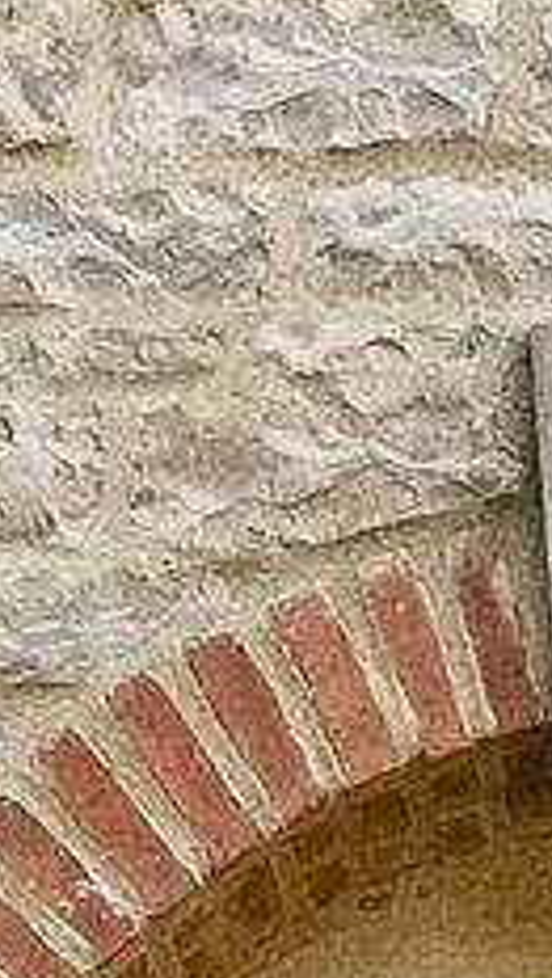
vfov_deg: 8.7
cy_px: 2426
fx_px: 5760
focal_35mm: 222
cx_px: 523
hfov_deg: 5.5
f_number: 11
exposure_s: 1/125
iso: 1250
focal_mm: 24
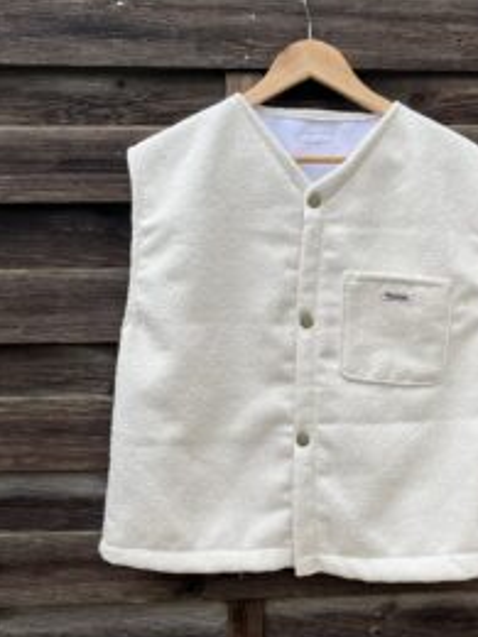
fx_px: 736
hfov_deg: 35.6
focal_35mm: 40
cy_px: 326
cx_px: 319
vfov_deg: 46.8
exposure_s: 1/353
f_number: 1.6
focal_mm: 5.1
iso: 50
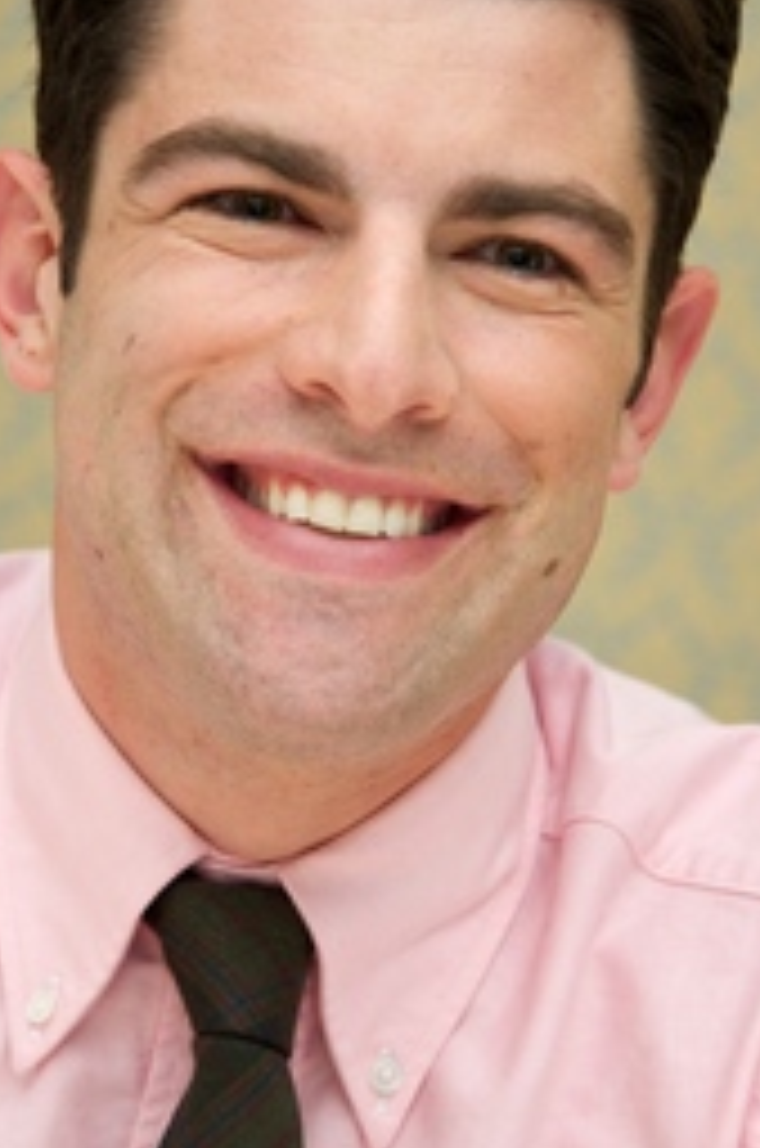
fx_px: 10492
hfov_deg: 4.1
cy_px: 563
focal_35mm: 330
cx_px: 400
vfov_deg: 6.3
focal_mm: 210
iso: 640
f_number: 5.6
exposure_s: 1/60
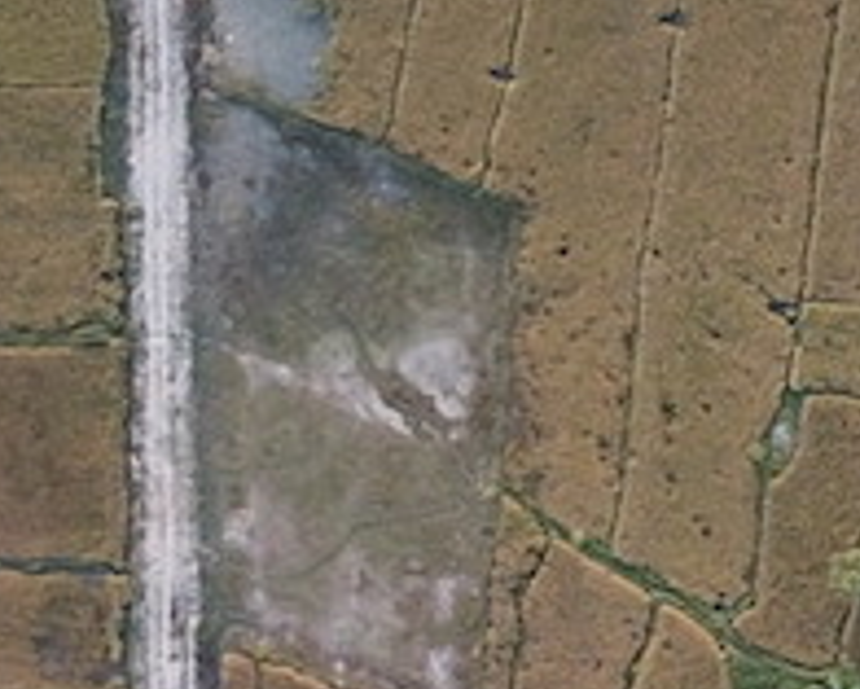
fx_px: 4940
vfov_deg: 8.0
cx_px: 2308
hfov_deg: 8.7
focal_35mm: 194
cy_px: 94
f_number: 2.2
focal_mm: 4.73
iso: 100
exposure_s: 1/50
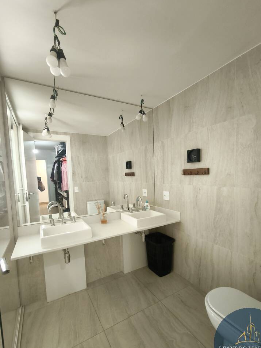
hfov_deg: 74.6
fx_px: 171
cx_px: 142
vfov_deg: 90.8
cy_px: 188
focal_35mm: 17
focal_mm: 1.91
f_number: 2.2
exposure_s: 1/30
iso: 400
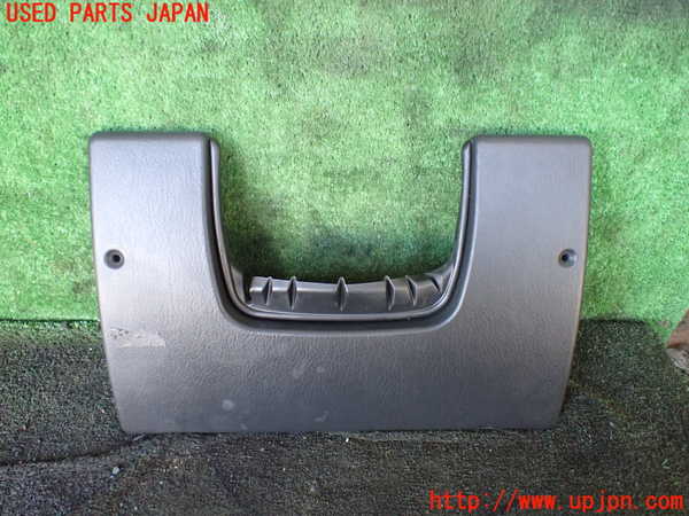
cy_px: 258
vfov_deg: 46.8
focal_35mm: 30
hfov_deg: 60.0
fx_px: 597
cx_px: 344
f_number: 2.3
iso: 800
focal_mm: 5.4
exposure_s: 1/100
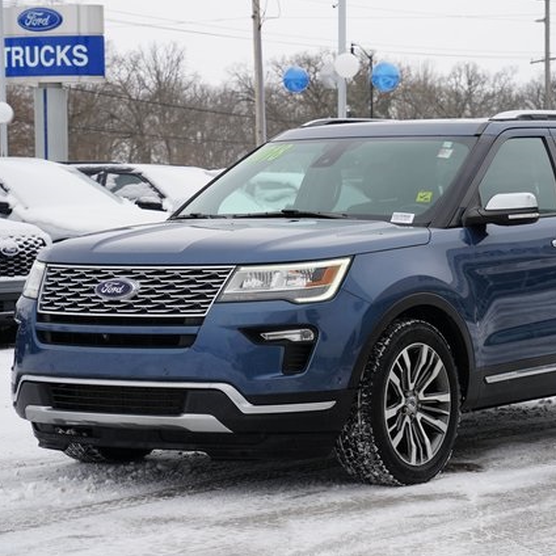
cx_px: 372
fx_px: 1654
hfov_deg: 19.0
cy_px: 277
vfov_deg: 19.1
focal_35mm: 91
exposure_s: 1/100
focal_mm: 71
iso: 100
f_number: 7.1
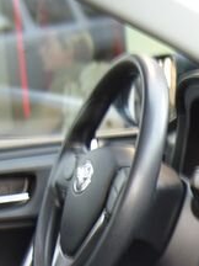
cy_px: 293
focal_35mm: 173
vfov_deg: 11.3
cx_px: 386
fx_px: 1326
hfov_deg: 8.2
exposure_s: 1/8
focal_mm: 38
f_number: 4
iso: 500
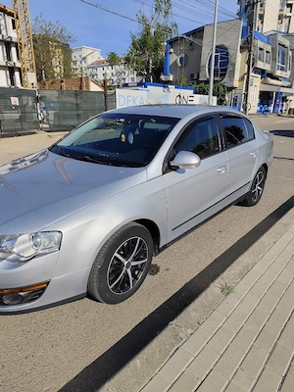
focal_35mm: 23
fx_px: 260
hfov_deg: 58.9
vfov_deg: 73.9
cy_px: 196
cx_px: 147
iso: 50
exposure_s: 1/2500
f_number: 1.65
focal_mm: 6.14
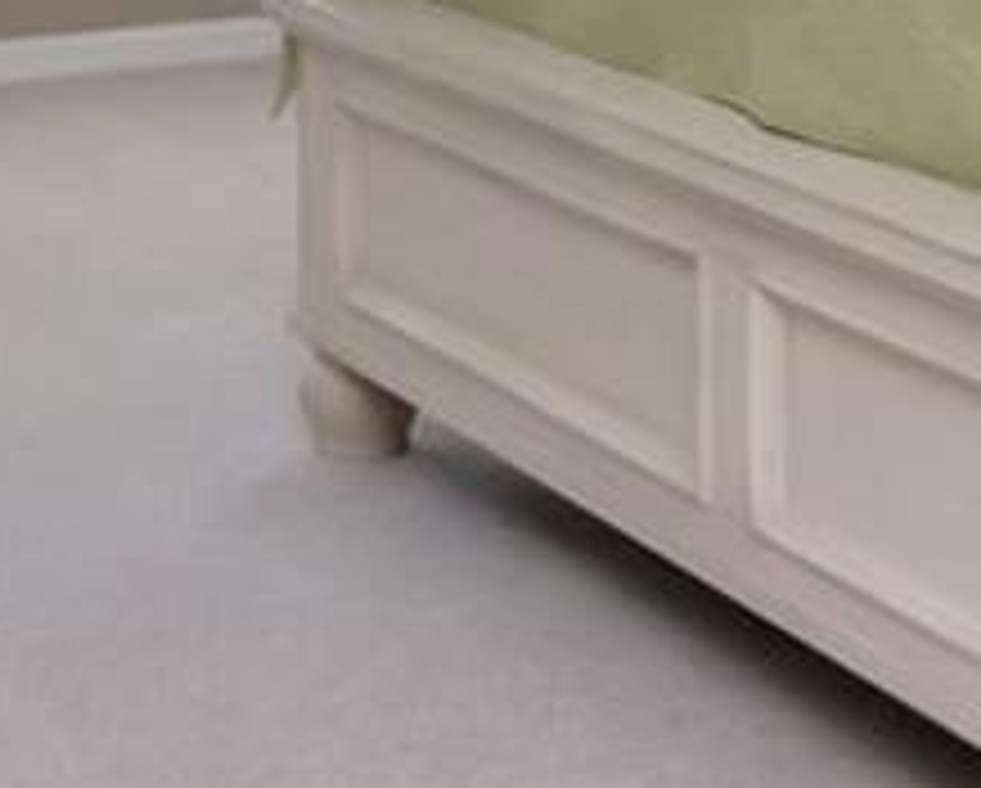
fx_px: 3452
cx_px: 909
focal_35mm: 119
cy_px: -572
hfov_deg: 15.9
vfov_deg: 12.1
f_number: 13
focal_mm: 11.5
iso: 1000
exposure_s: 1/160
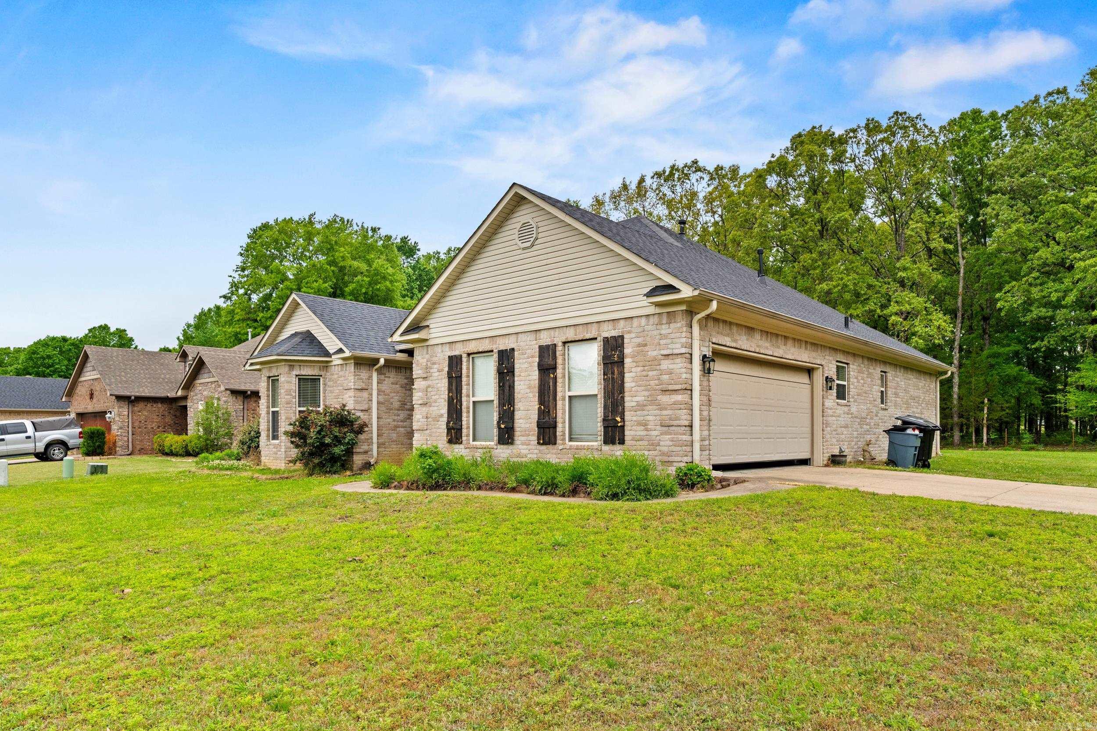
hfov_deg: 79.6
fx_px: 658
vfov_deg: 58.1
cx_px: 548
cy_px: 366
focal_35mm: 22
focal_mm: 14.4
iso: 400
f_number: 7.1
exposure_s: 1/250
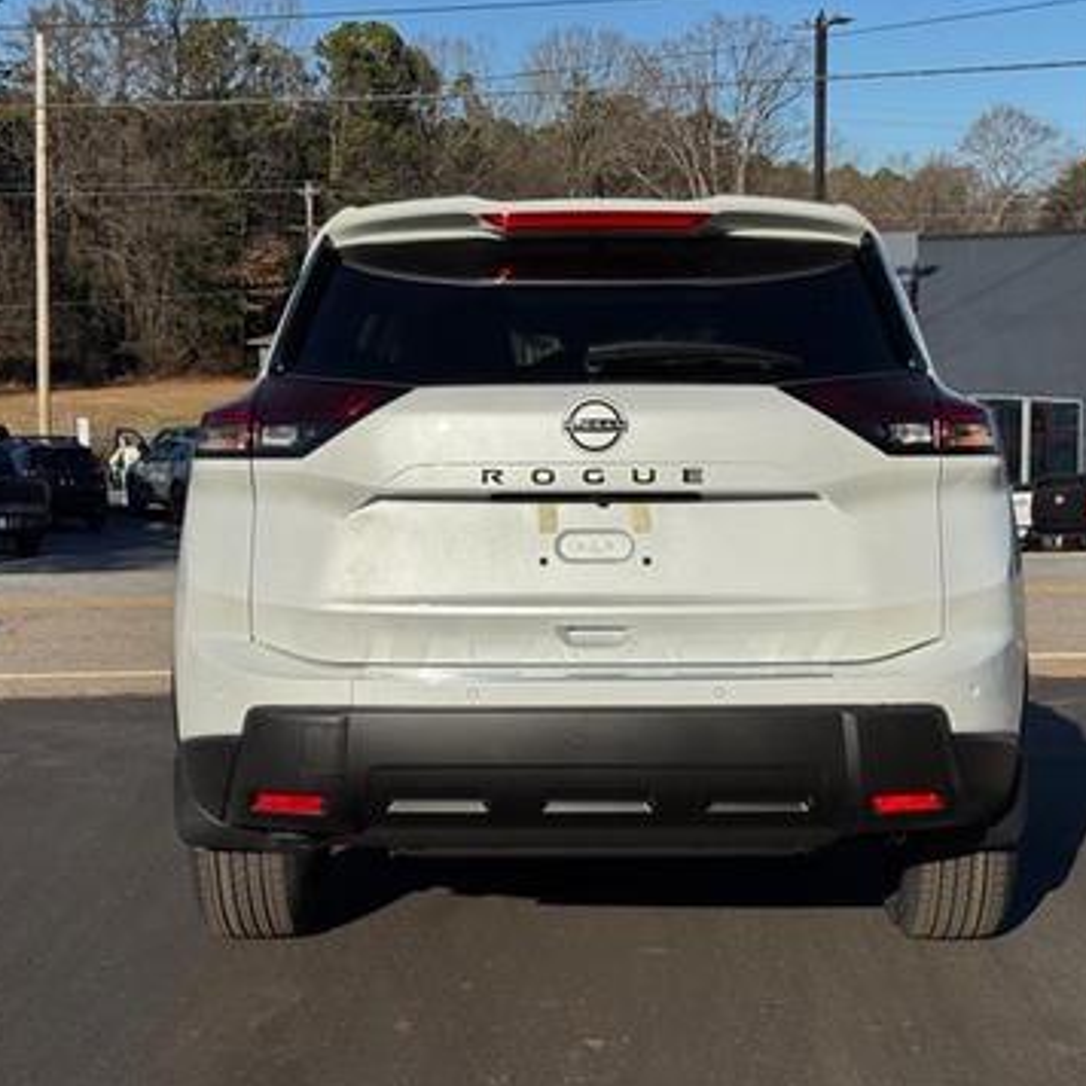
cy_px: 549
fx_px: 2130
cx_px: 601
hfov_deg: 28.6
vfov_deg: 28.6
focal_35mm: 60
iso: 64
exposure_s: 1/12500
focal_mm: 6.76
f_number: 1.78
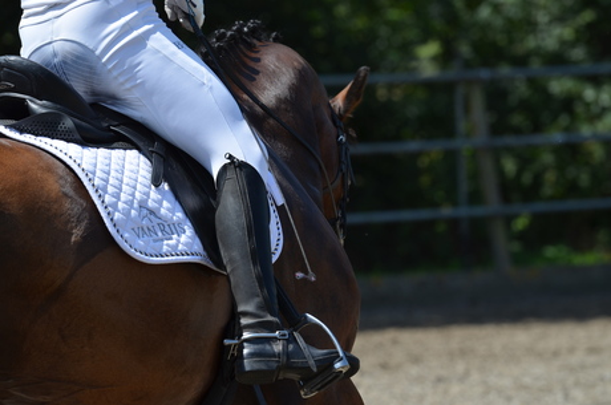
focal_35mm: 262
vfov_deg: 5.2
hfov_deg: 7.9
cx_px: 306
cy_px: 202
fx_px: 4447
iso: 100
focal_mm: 175
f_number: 5
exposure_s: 1/800
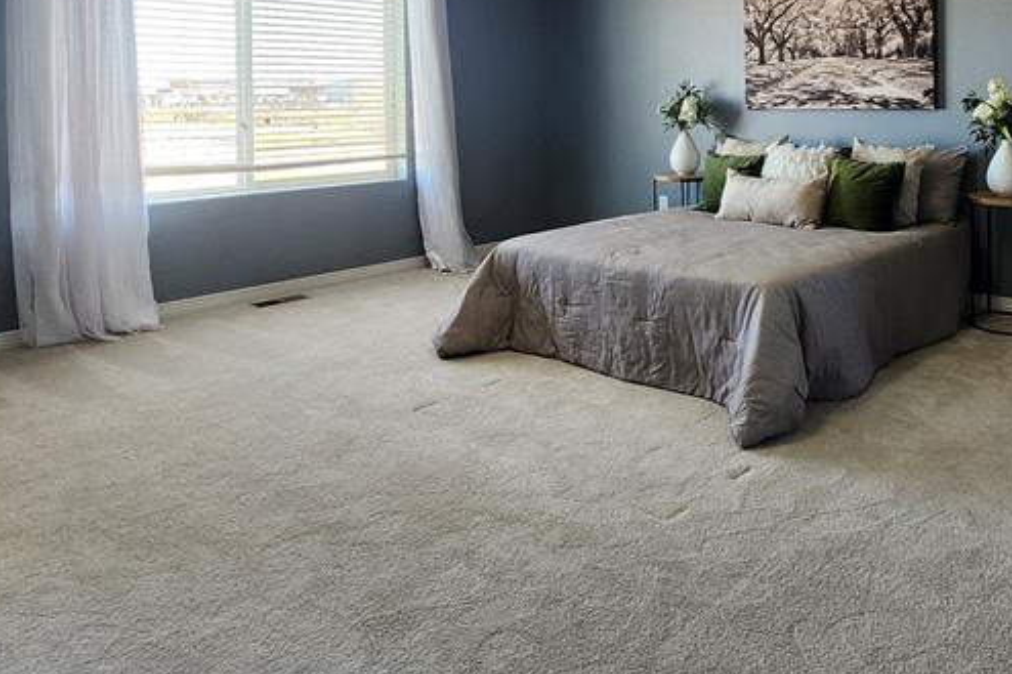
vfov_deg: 43.3
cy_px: 99
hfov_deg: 64.1
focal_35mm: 28
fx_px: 787
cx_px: 662
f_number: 2.2
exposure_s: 1/60
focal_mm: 1.74
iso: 200
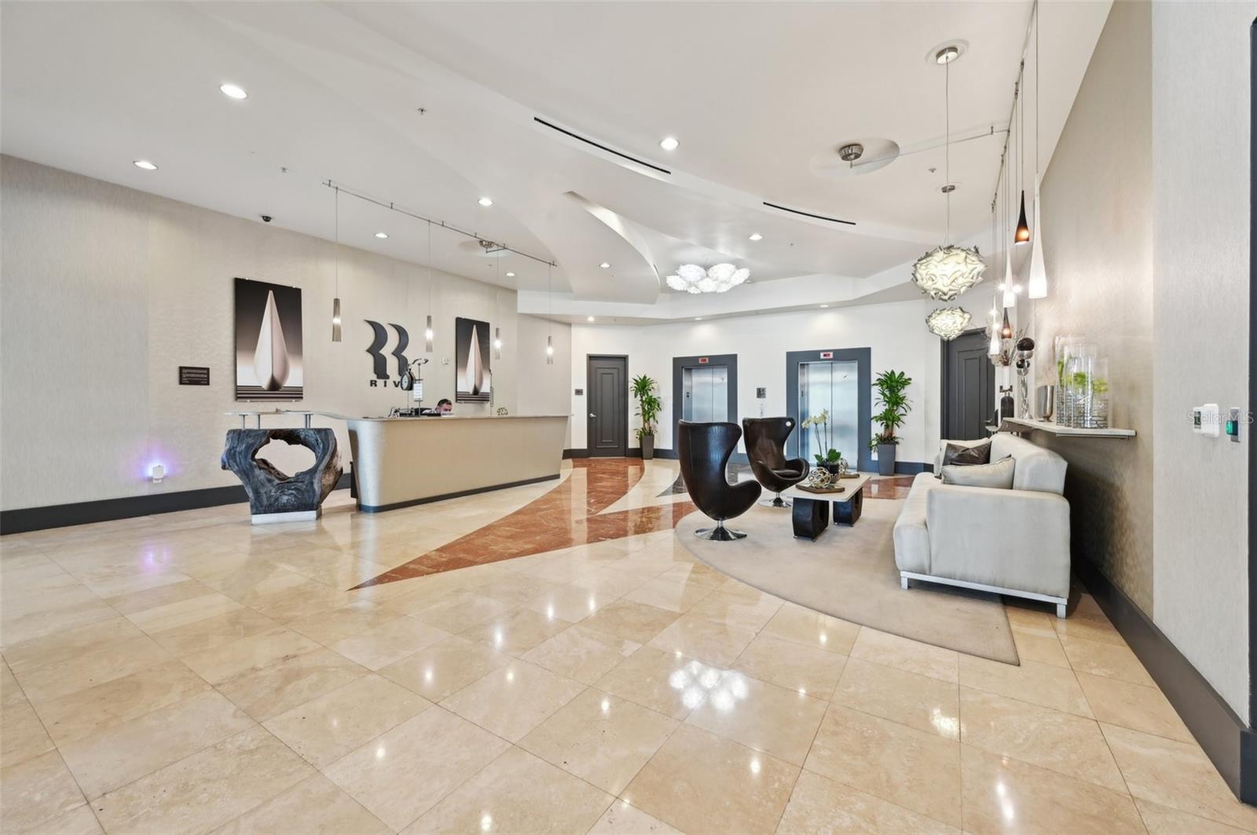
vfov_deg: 81.1
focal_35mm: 14
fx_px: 488
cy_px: 418
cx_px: 628
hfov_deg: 104.3
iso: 400
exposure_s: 1/6
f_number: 8
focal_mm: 14
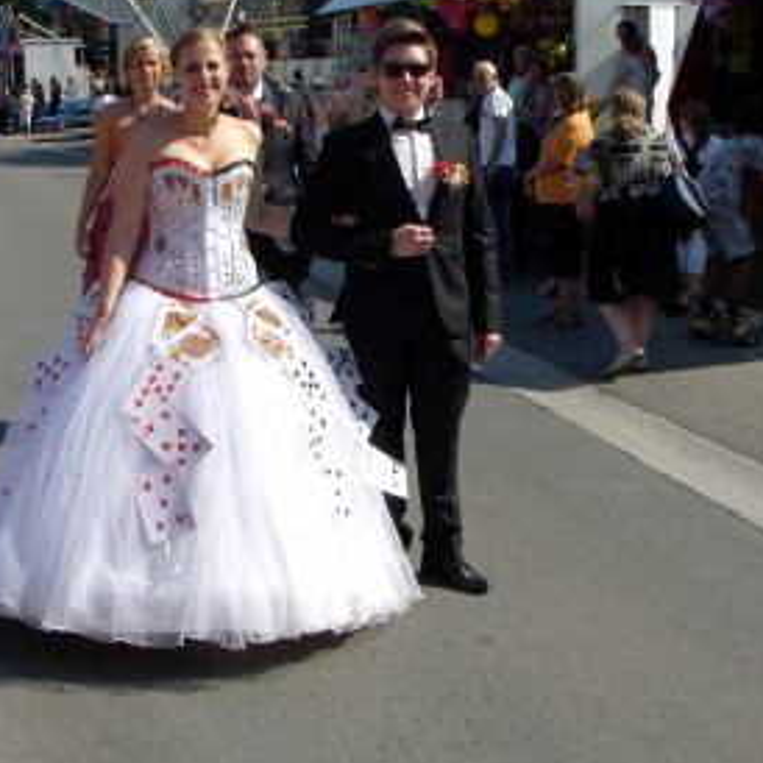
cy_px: 329
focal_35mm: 62
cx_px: 376
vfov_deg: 27.7
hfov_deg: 27.7
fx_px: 1546
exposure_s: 1/300
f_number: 5.6
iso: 70
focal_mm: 6.2
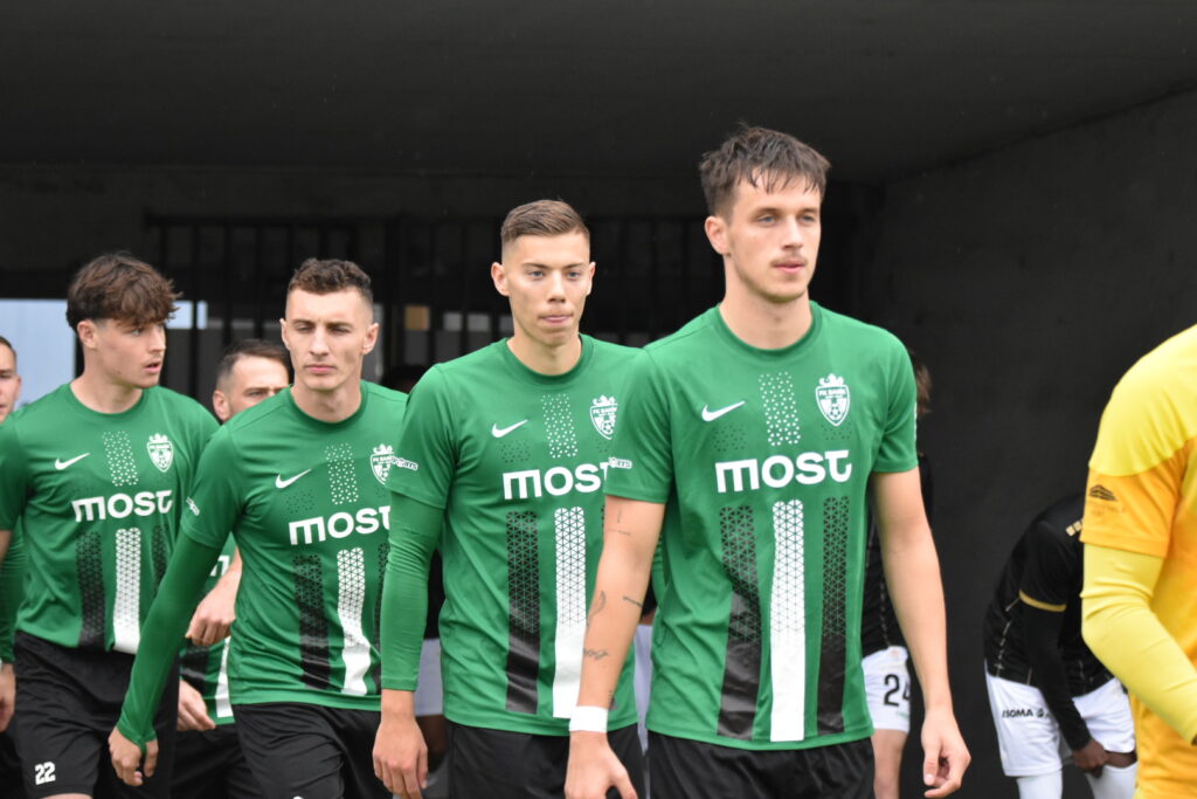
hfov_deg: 12.2
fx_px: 5586
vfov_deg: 8.2
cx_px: 598
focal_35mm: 168
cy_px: 400
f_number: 5
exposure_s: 1/500
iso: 2200
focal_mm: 112
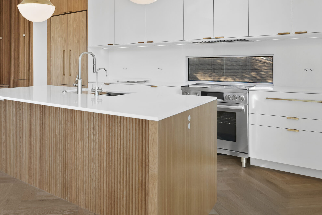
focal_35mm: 29
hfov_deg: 61.0
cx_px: 94
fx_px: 261
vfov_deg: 43.7
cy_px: 61
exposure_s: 1/13
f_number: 8
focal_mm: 18.1
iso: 160
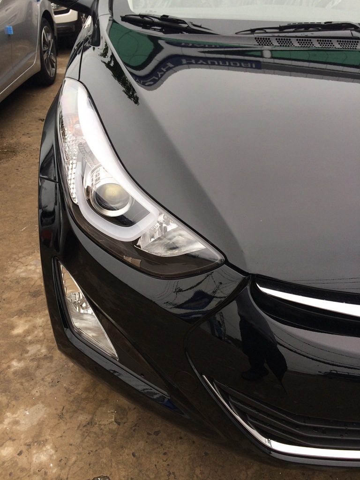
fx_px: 416
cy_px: 240
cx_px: 180
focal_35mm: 30
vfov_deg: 60.0
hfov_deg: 46.8
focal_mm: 4.12
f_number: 2.2
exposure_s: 1/595
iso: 32
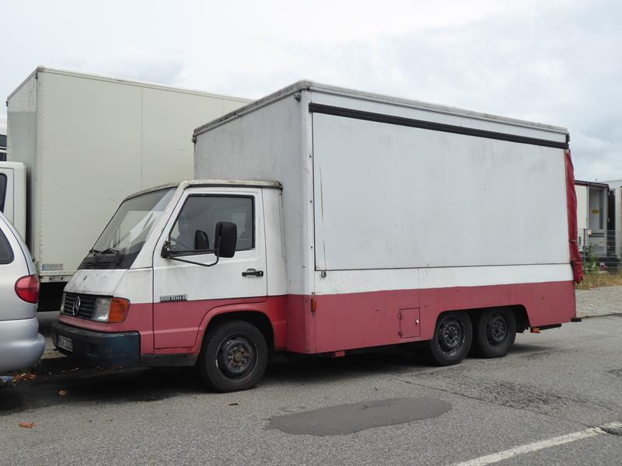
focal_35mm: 33
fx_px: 593
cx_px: 311
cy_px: 233
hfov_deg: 55.4
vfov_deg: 42.9
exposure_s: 1/800
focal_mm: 5.8
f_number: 3.6
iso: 160
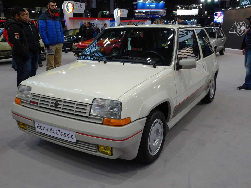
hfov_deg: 56.8
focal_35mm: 32
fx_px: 232
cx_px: 126
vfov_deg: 44.2
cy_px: 94
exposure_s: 1/40
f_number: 4
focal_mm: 5.43
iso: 160
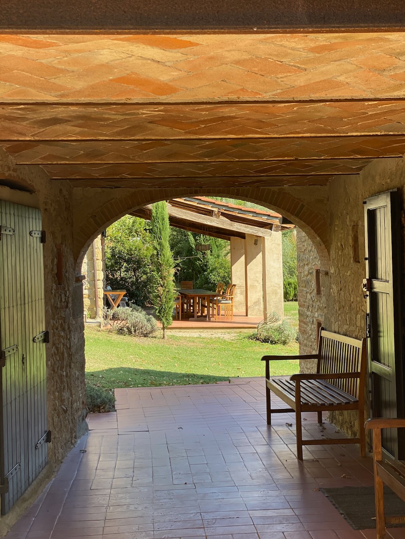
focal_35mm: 52
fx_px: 811
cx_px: 202
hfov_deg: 28.0
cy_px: 270
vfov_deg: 36.8
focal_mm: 6
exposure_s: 1/277
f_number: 2
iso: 20
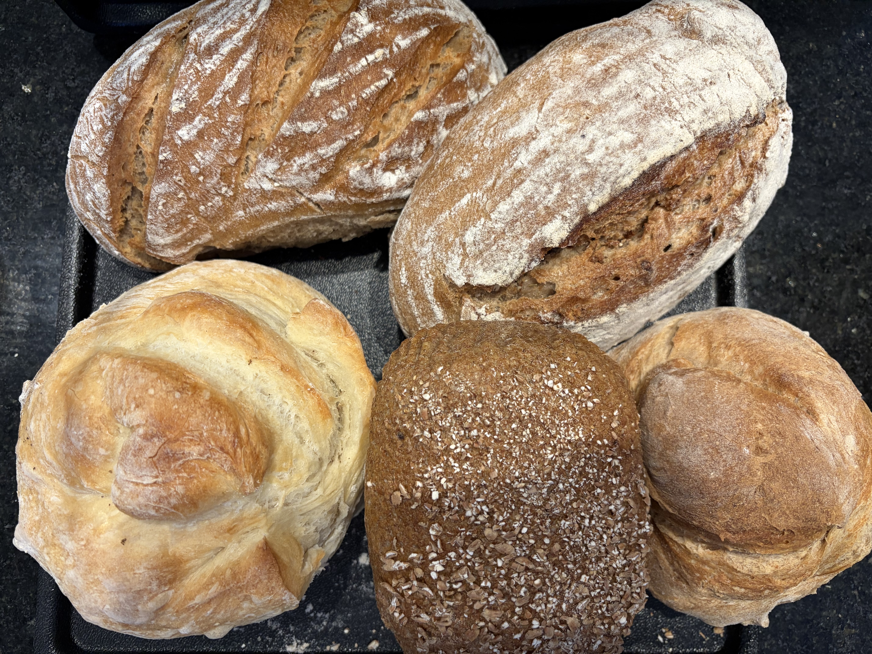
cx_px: 436
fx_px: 655
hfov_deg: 67.3
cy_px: 327
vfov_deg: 53.1
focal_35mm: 26
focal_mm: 5.96
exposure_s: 1/49
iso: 125
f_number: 1.6
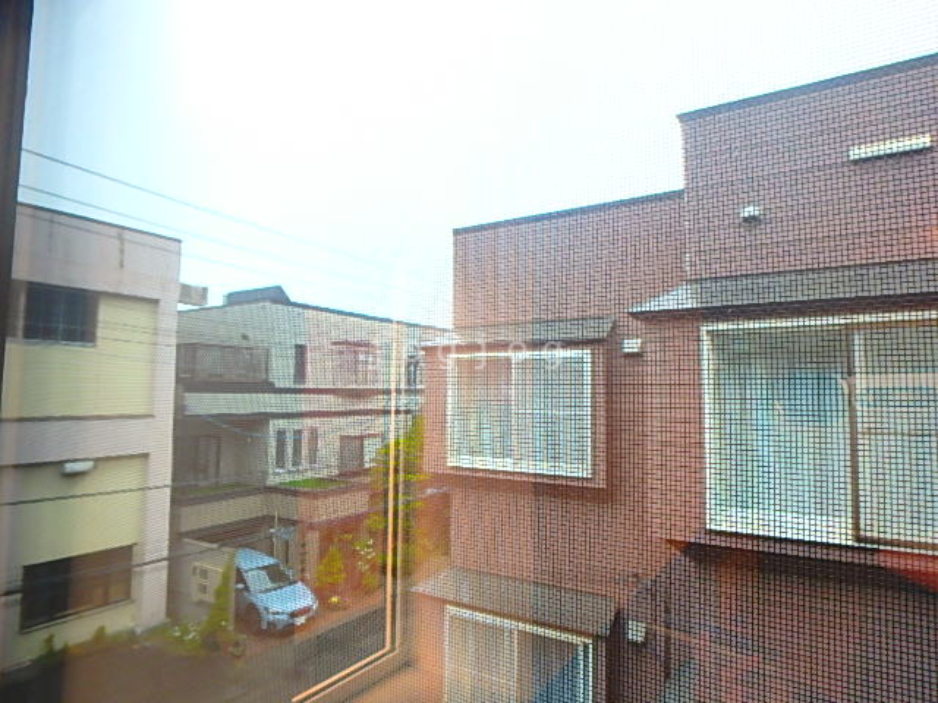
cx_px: 469
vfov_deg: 63.4
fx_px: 569
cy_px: 352
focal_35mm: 21
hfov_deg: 79.0
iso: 200
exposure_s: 1/50
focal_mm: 3.7
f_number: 3.5
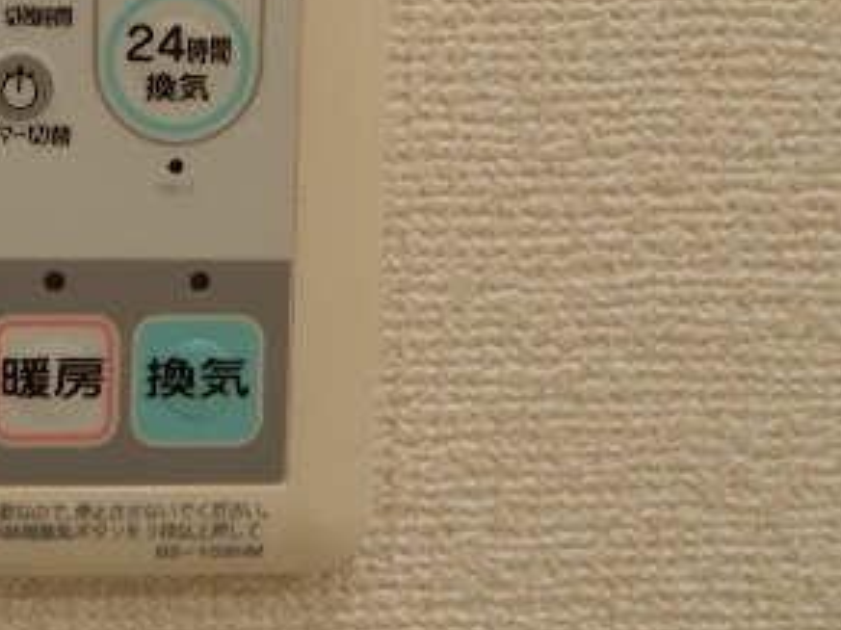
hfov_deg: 32.0
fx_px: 1336
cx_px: -14
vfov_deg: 25.9
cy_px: 92
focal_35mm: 55
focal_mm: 4.5
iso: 125
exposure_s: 1/30
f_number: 3.7
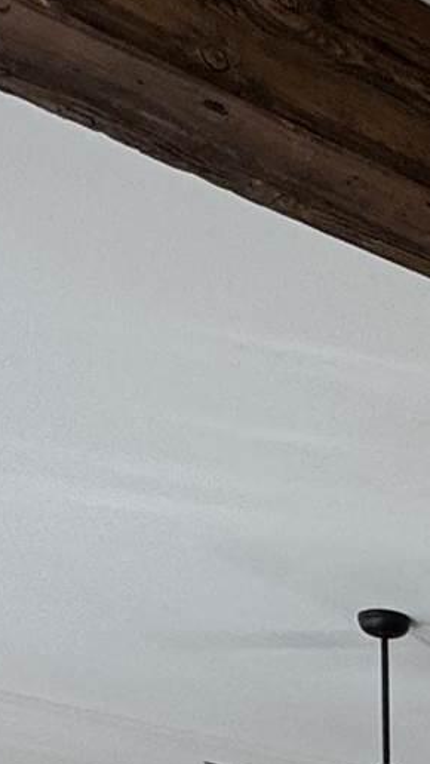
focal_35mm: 91
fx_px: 1843
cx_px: 1118
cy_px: 1271
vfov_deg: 19.2
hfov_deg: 10.8
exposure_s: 1/120
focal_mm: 2.22
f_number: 2.2
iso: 64
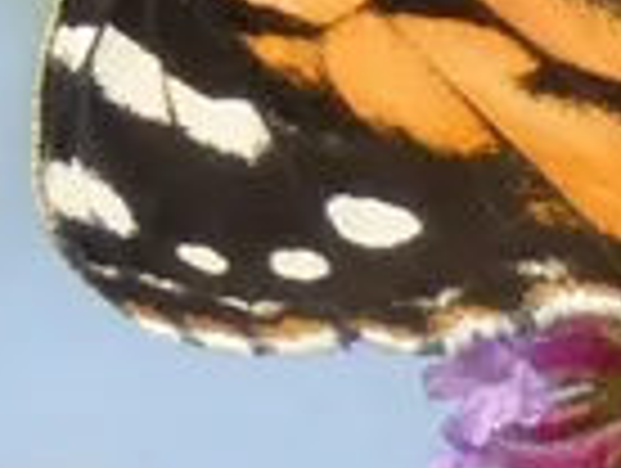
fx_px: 11645
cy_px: -540
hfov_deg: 3.1
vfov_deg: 2.3
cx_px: 752
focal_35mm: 648
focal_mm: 20.1
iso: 80
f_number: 5
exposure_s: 1/320
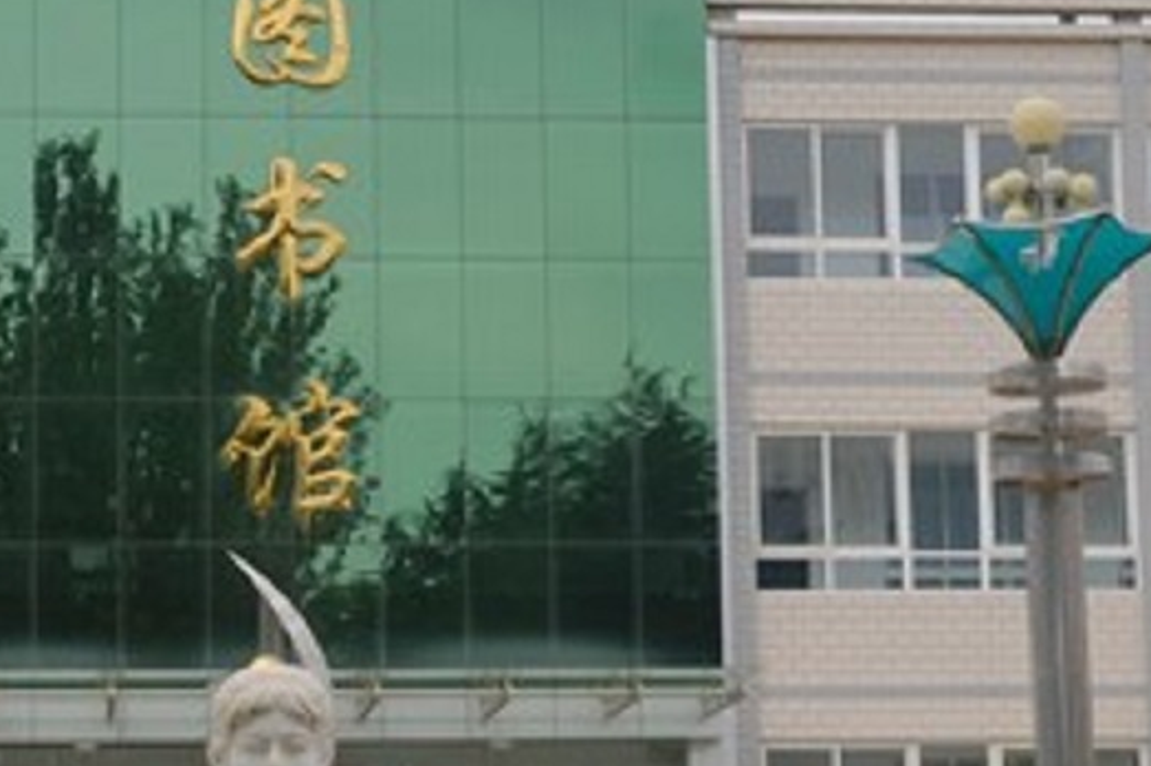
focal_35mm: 93
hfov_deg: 21.7
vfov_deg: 14.6
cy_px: 572
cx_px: 300
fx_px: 2971
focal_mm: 18
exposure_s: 1/250
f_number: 7.1
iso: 100
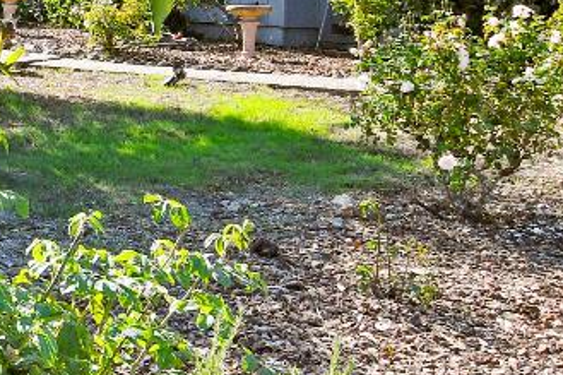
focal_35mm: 73
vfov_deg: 18.3
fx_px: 1141
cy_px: 18
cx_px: -305
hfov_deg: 22.3
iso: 100
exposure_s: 1/200
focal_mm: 11
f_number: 7.1
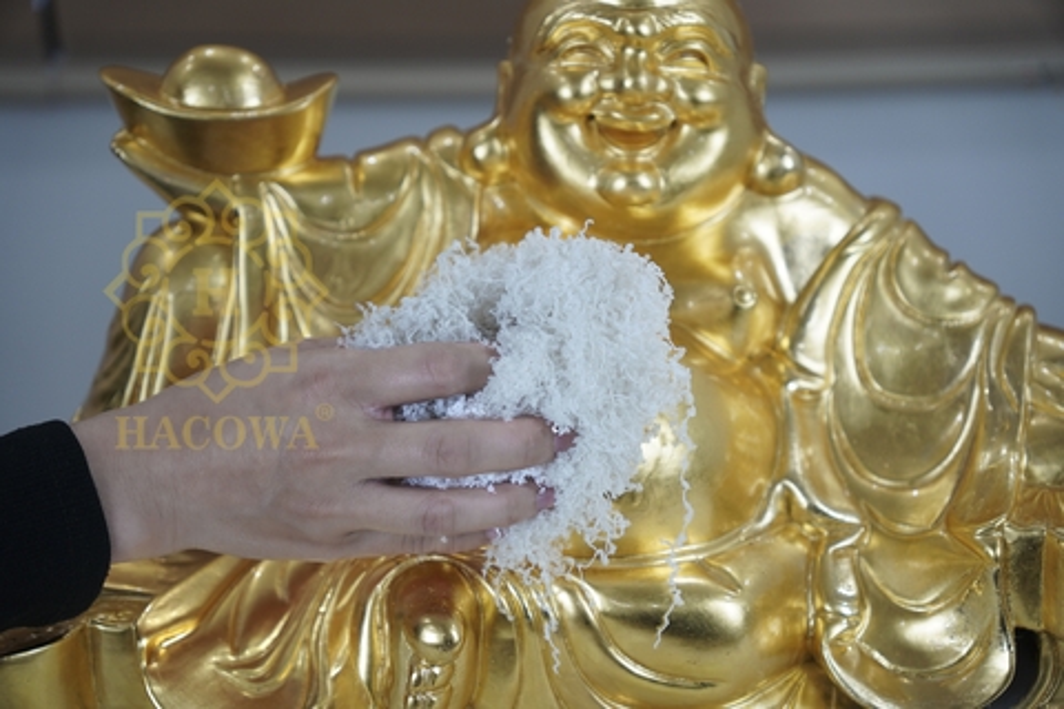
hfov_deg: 34.5
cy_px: 354
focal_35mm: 58
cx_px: 532
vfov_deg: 23.4
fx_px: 1711
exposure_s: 1/100
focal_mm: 38.6
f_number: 2.8
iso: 125
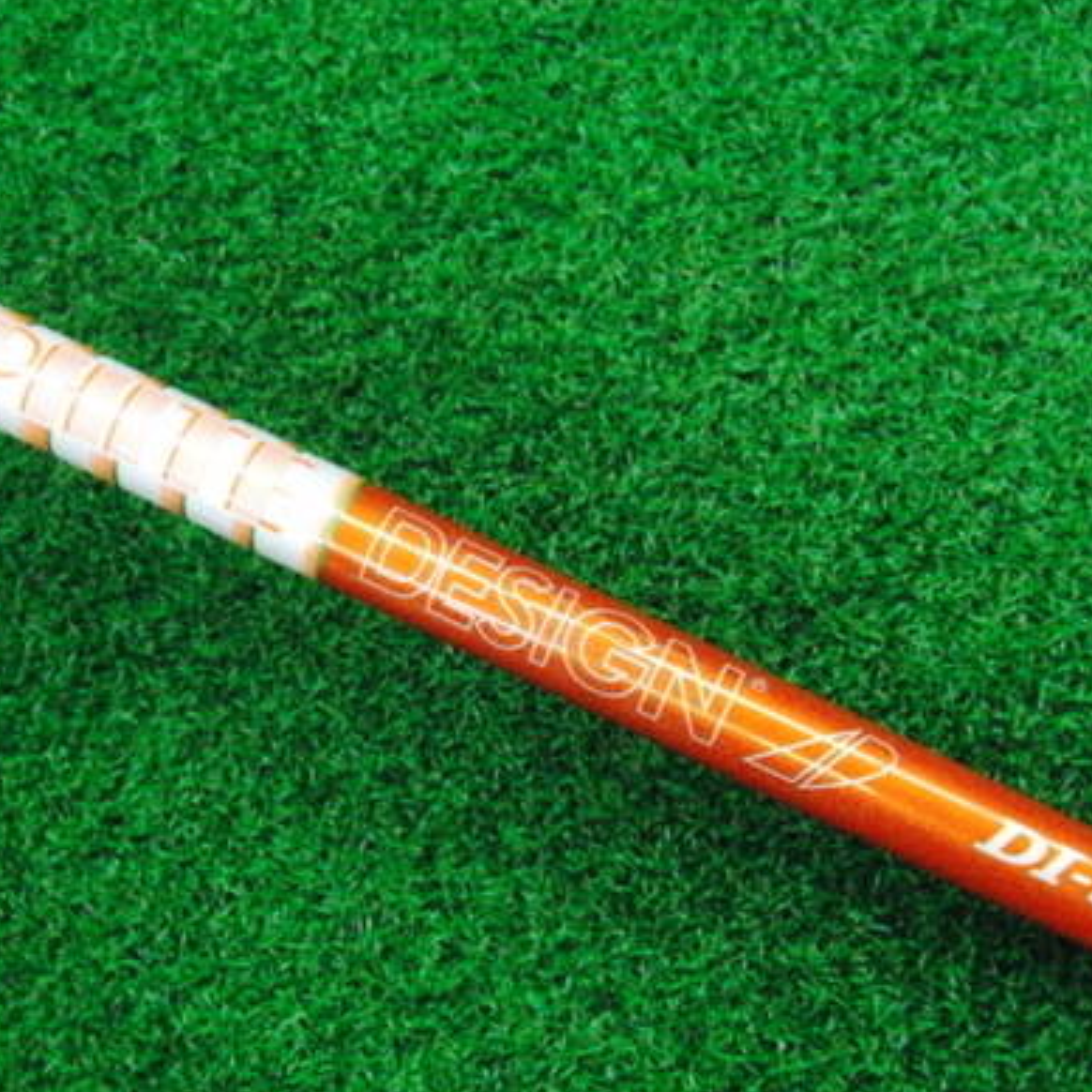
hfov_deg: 31.6
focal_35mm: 54
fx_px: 1927
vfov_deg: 31.6
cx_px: 498
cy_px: 599
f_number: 3.6
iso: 3200
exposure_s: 1/250
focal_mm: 6.42
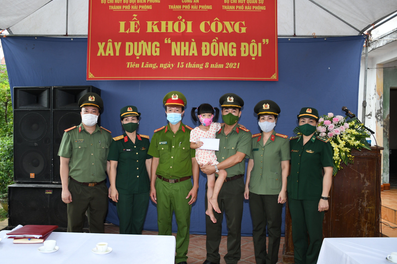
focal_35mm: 32
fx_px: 353
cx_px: 189
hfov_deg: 58.7
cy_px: 132
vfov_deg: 41.1
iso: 250
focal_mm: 20
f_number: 3.5
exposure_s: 1/200
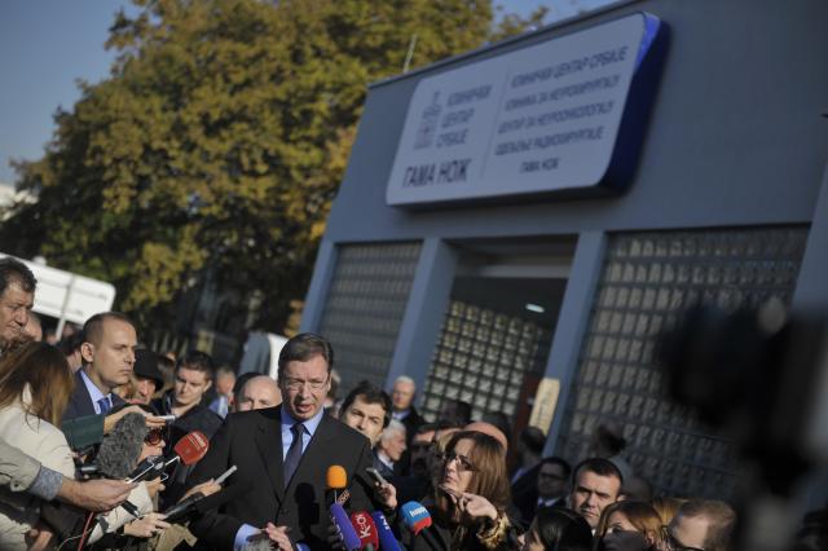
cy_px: 276
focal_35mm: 70
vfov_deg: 19.4
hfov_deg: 28.9
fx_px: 1609
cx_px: 414
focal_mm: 70
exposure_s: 1/5000
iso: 200
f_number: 2.8
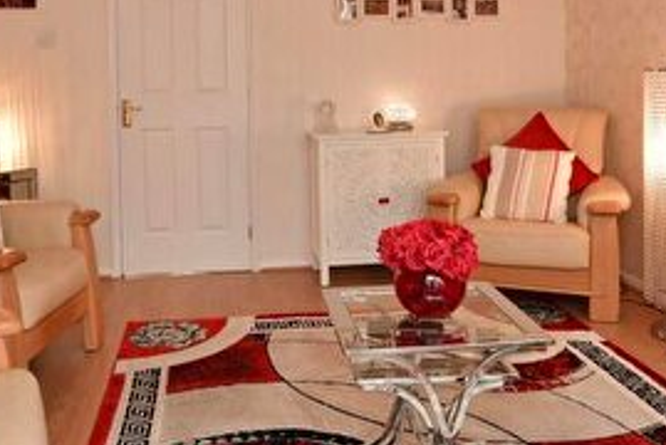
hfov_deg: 49.5
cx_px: 317
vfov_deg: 33.4
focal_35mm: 39
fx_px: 722
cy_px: 93
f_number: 8
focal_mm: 10
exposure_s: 1/1.3
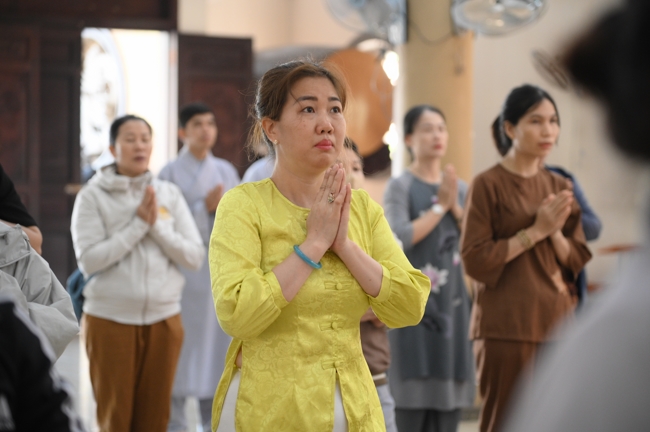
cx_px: 325
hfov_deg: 17.1
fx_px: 2164
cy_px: 216
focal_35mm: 120
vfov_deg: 11.4
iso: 3200
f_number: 4
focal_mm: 120
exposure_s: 1/100
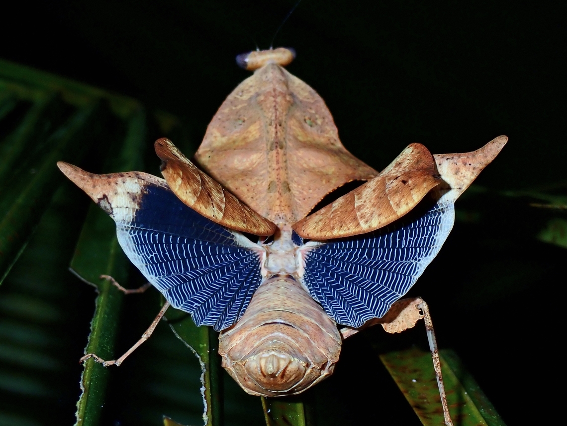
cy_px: 213
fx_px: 1638
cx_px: 284
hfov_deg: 19.6
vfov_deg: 14.8
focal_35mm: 100
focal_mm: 18
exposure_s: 1/200
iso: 200
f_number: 6.3
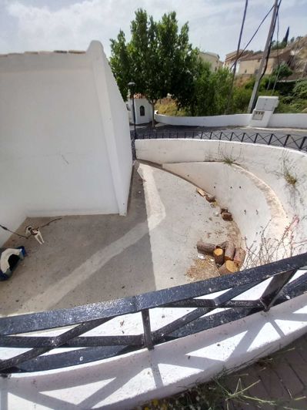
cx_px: 154
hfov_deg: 89.9
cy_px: 205
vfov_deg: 106.2
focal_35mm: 13
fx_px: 154
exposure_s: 1/1908
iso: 50
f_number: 2.2
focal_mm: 1.13
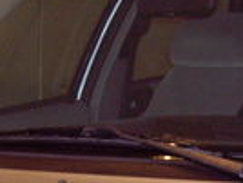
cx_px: 174
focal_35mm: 181
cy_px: 255
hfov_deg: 10.9
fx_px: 1273
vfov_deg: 8.1
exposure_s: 1/40
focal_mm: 6.2
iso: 200
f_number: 2.7
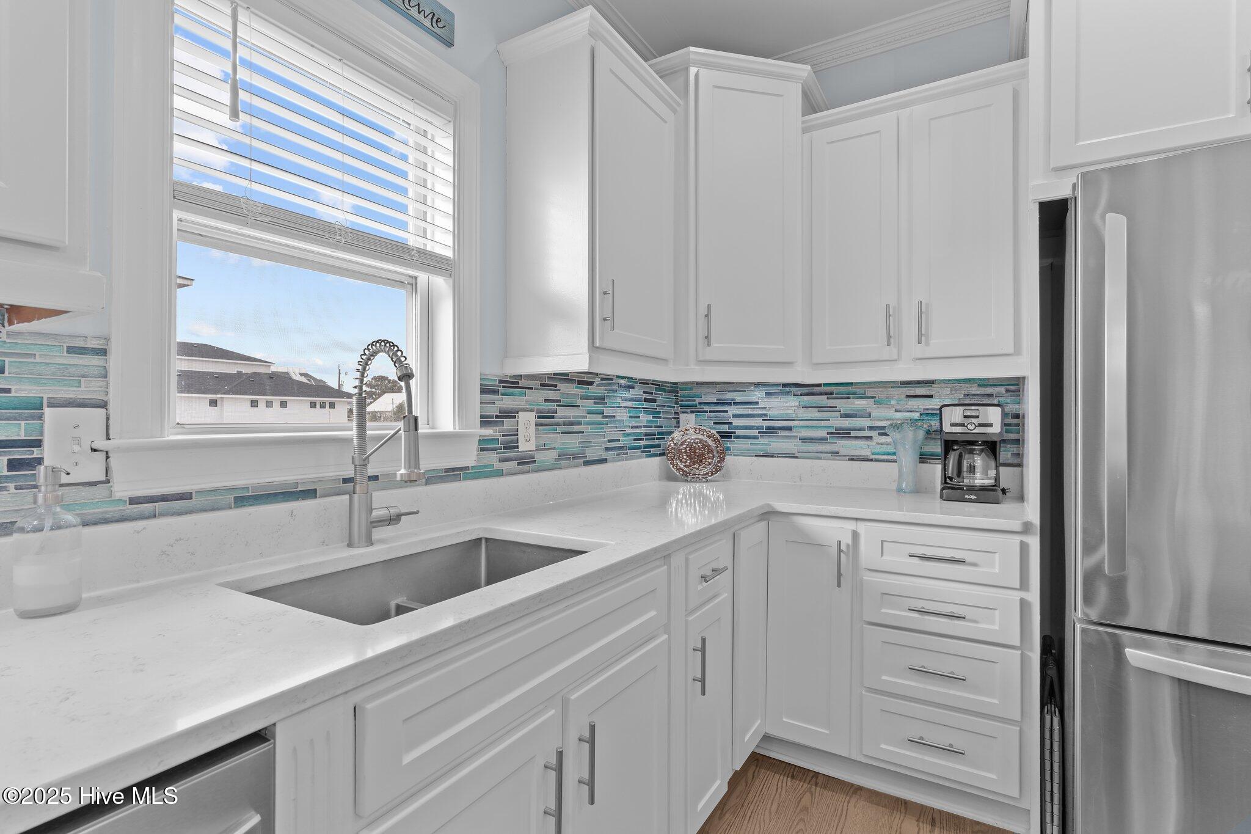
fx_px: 591
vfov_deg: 70.4
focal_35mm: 17
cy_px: 417
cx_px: 626
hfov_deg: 93.3
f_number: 8
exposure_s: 1/1.67
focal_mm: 17
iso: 125
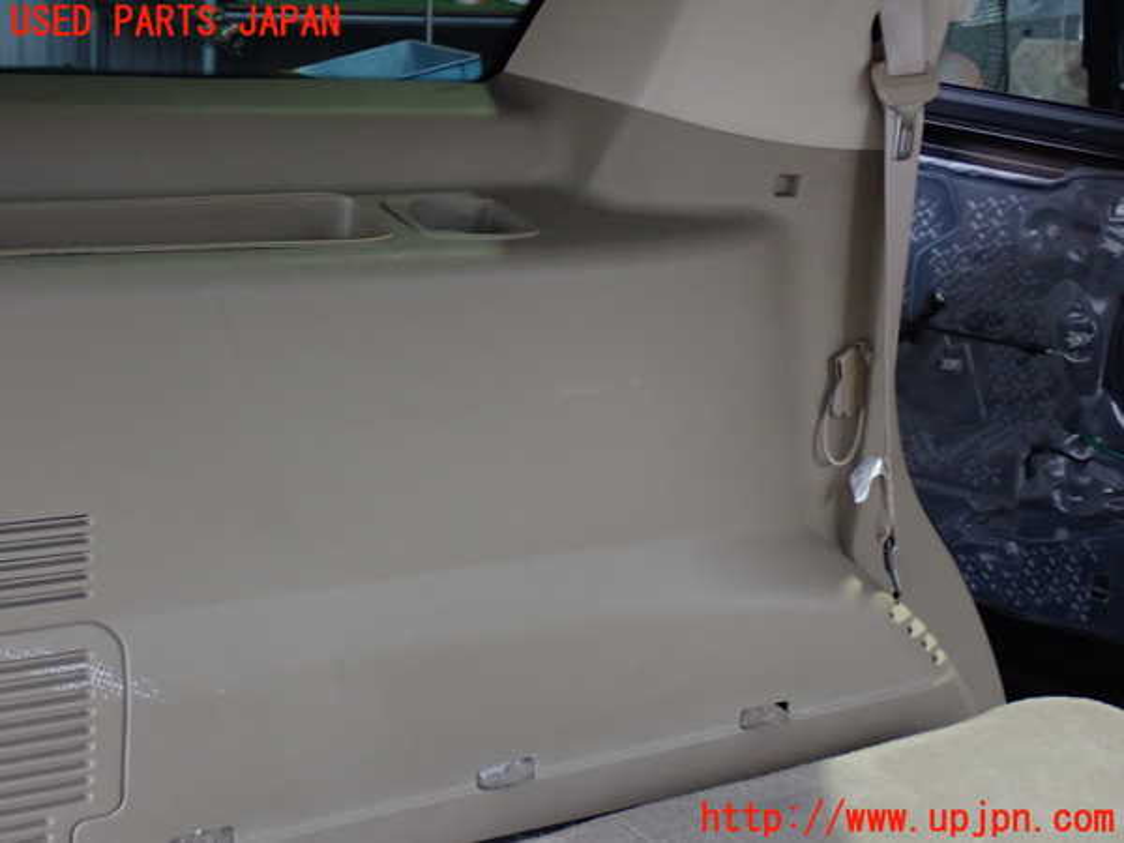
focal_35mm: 58
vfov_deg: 25.2
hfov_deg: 33.2
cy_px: 422
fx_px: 1883
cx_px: 562
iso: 800
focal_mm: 10.35
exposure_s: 1/30
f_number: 3.5
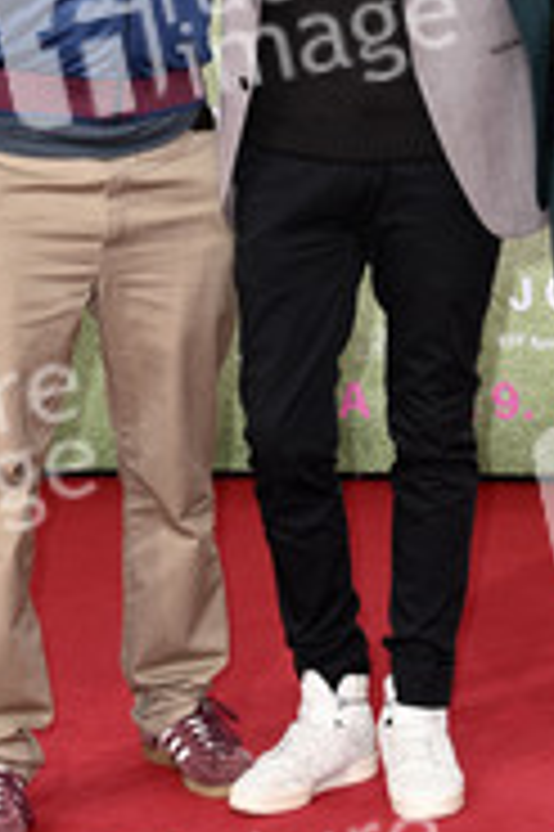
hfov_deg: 9.3
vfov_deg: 13.9
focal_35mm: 147
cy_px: 247
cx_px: 356
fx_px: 3399
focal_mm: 68
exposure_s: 1/250
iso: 640
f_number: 5.6
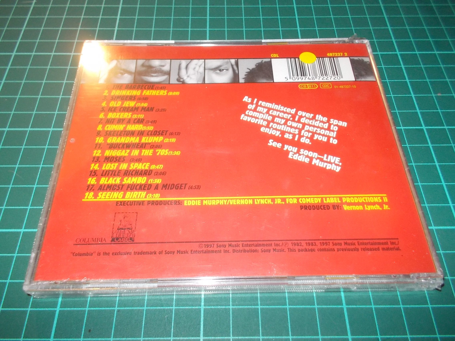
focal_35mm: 29
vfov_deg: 48.2
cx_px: 228
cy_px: 170
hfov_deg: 61.7
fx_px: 381
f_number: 3.3
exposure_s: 1/30
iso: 200
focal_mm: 4.1
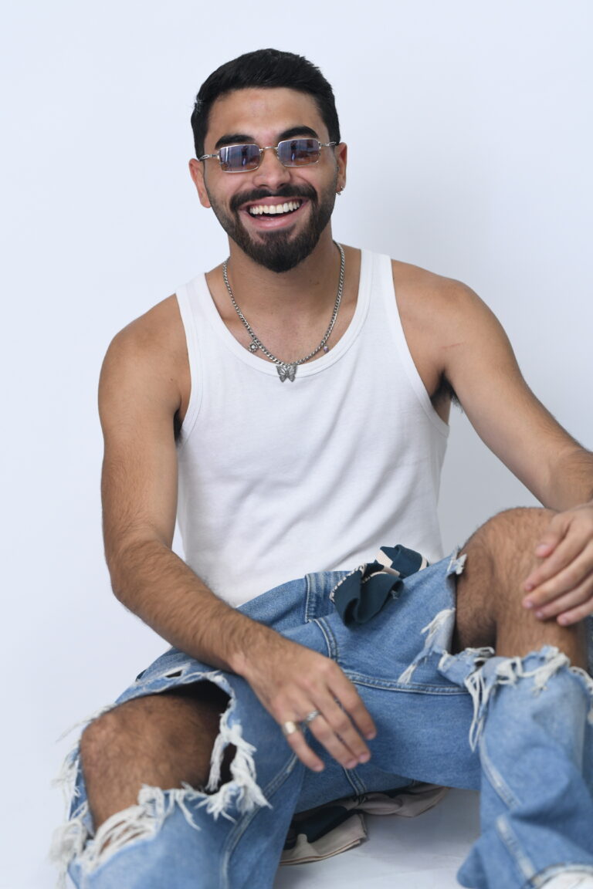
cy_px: 444
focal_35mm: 135
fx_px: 3335
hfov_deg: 10.2
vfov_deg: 15.2
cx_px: 296
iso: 1250
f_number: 2.8
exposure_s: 1/320
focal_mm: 135
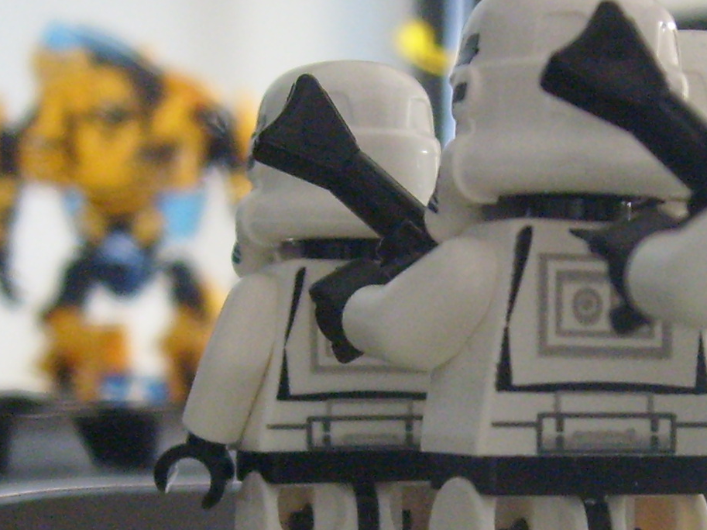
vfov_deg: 13.6
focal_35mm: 108
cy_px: 430
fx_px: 2205
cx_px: 550
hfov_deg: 18.1
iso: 200
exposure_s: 1/3
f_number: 2.8
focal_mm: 5.8
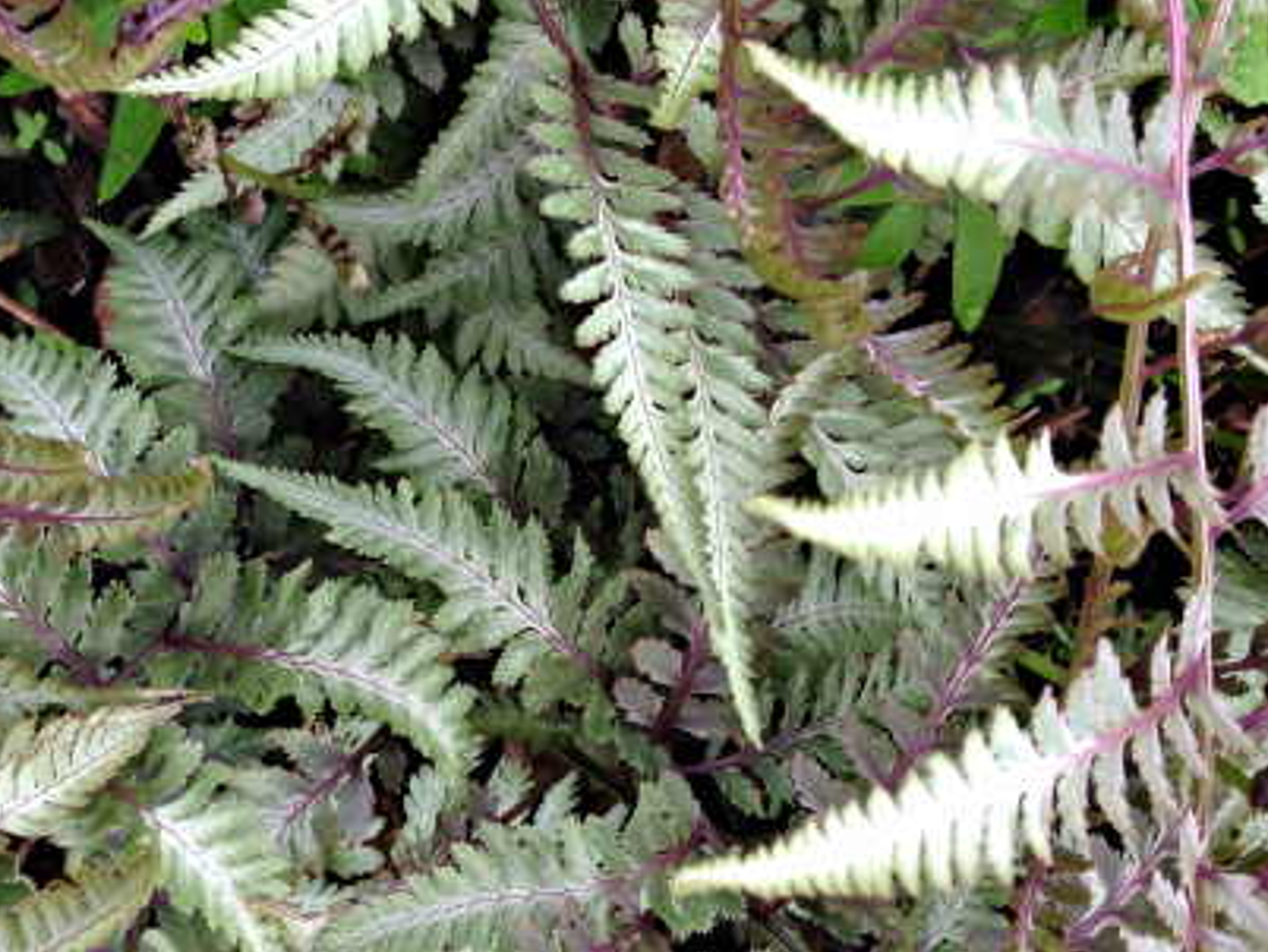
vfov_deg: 19.7
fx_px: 2712
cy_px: 775
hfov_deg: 26.2
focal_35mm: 74
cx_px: 416
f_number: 2.4
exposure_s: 1/139
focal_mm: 4.28
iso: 50
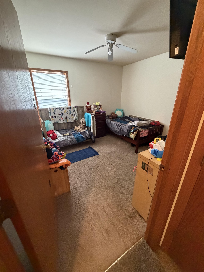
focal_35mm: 14
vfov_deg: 102.1
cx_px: 102
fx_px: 110
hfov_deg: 85.7
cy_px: 136
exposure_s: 1/60
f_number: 2.2
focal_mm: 2.22
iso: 800
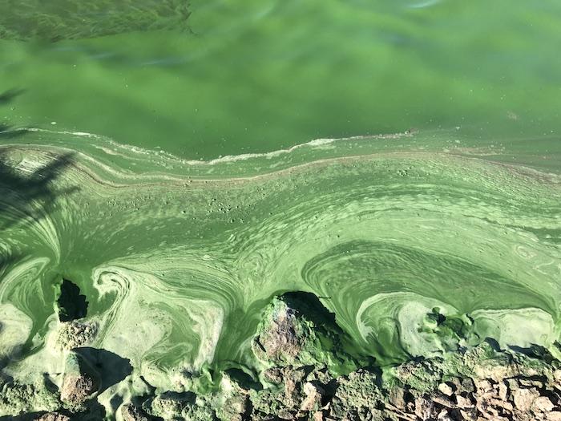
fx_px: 454
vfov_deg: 49.7
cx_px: 280
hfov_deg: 63.4
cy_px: 210
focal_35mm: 28
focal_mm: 3.99
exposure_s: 1/1126
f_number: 1.8
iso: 20
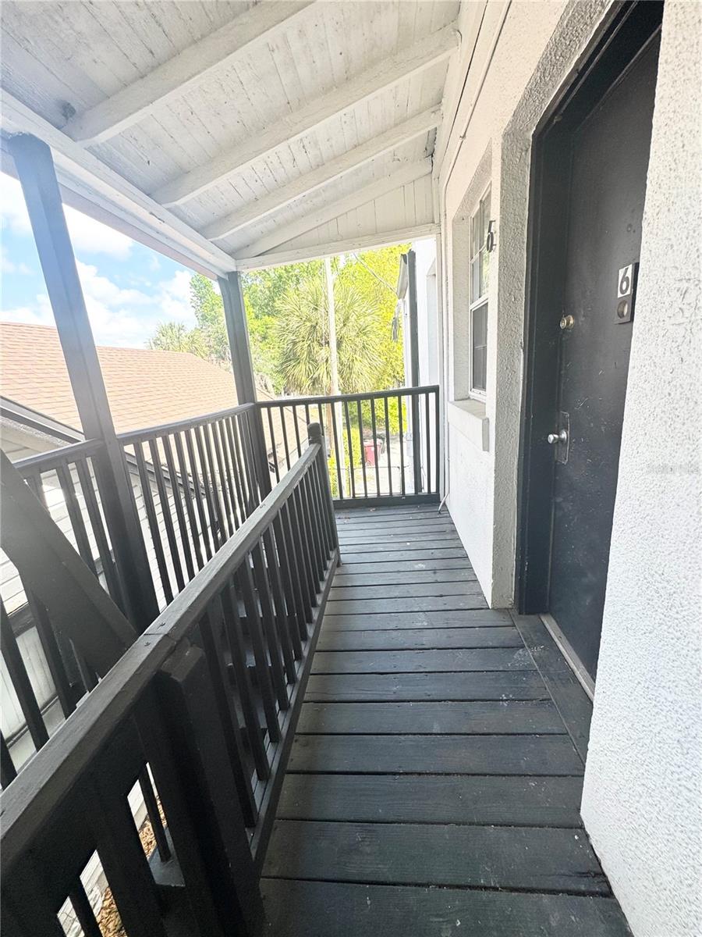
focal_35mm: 14
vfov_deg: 102.1
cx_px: 351
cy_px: 468
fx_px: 379
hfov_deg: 85.7
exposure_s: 1/308
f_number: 2.2
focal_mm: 2.22
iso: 40
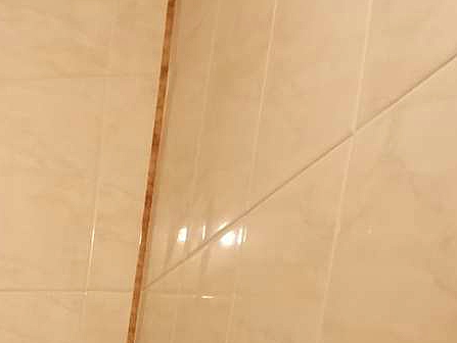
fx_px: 753
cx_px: -210
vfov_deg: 20.3
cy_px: 571
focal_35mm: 57
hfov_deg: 26.0
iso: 320
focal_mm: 2.23
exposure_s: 1/33.3
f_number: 2.2
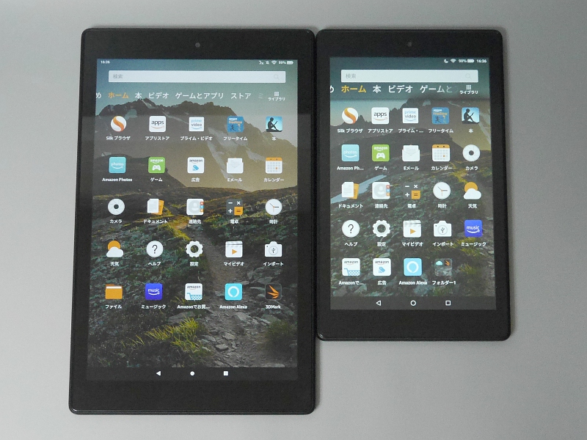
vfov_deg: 29.1
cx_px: 294
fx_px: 848
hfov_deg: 38.2
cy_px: 220
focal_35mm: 50
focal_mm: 25
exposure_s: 1/60
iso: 2000
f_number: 4.9
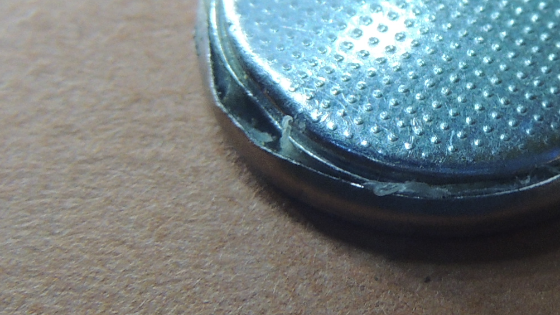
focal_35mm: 85
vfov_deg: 14.2
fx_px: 1262
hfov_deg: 24.5
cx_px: 462
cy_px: 65
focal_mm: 4.3
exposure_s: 1/30
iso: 280
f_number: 3
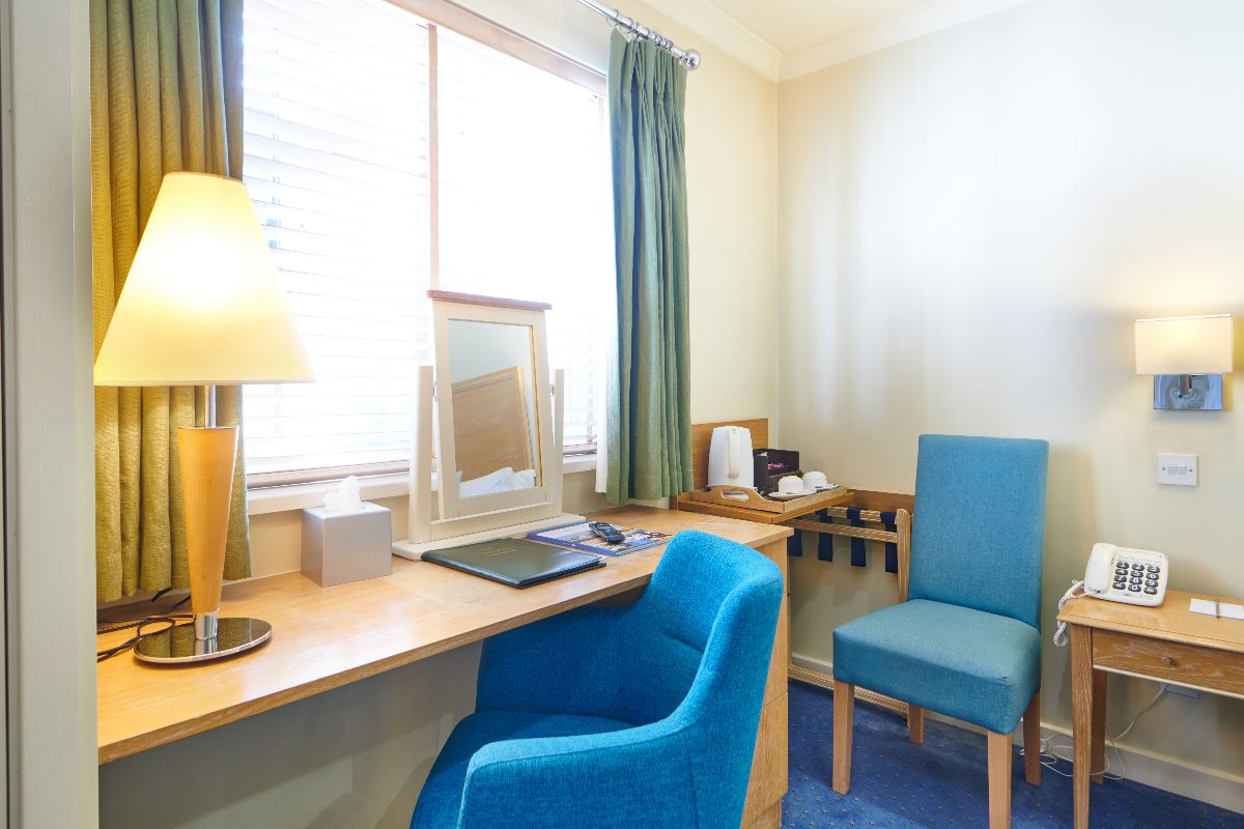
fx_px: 691
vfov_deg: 61.9
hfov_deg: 84.0
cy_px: 414
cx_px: 622
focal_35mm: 20
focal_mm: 20
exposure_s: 1/2.5
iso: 125
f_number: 11
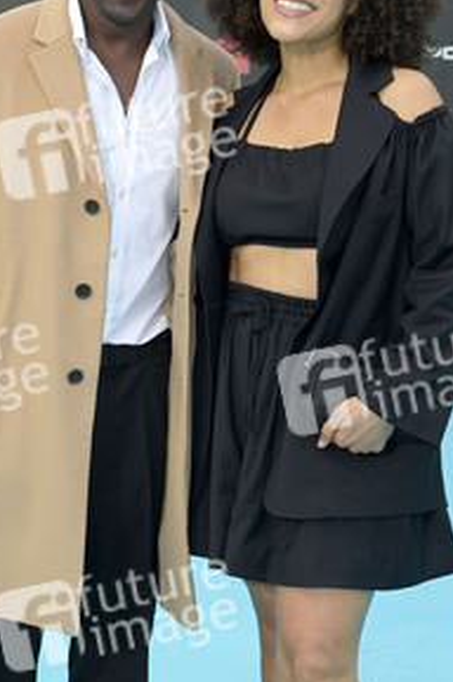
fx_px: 2251
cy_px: 262
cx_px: 184
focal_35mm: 119
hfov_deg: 11.5
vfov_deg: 17.2
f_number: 5.6
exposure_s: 1/200
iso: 320
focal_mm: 86
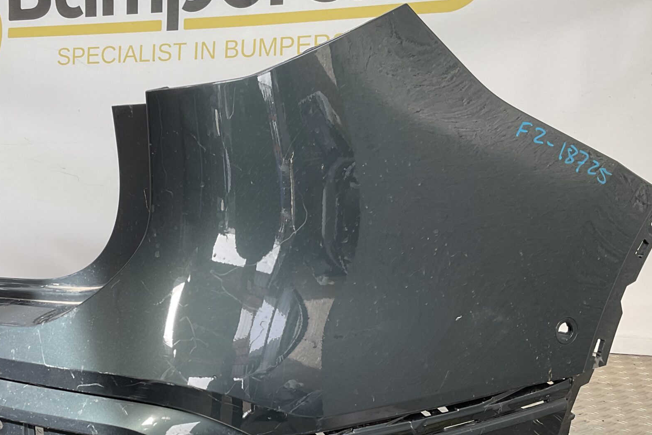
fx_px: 887
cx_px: 203
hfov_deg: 39.7
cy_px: 286
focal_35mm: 49
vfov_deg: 27.4
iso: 16
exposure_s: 1/149
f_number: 1.8
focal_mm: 3
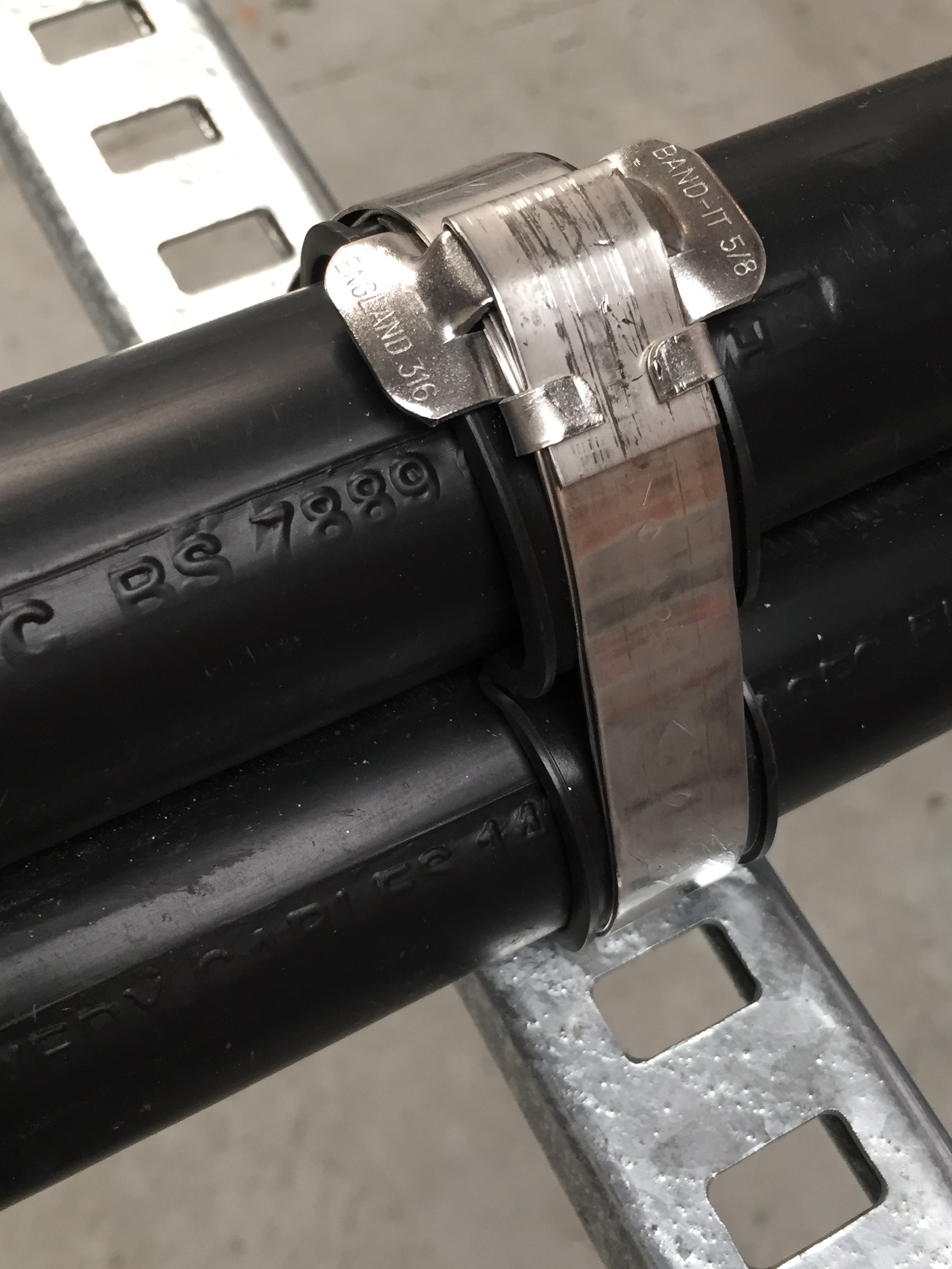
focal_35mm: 29
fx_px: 1063
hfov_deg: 48.2
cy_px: 634
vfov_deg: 61.7
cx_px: 476
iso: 80
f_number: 2.2
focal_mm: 4.15
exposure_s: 1/33
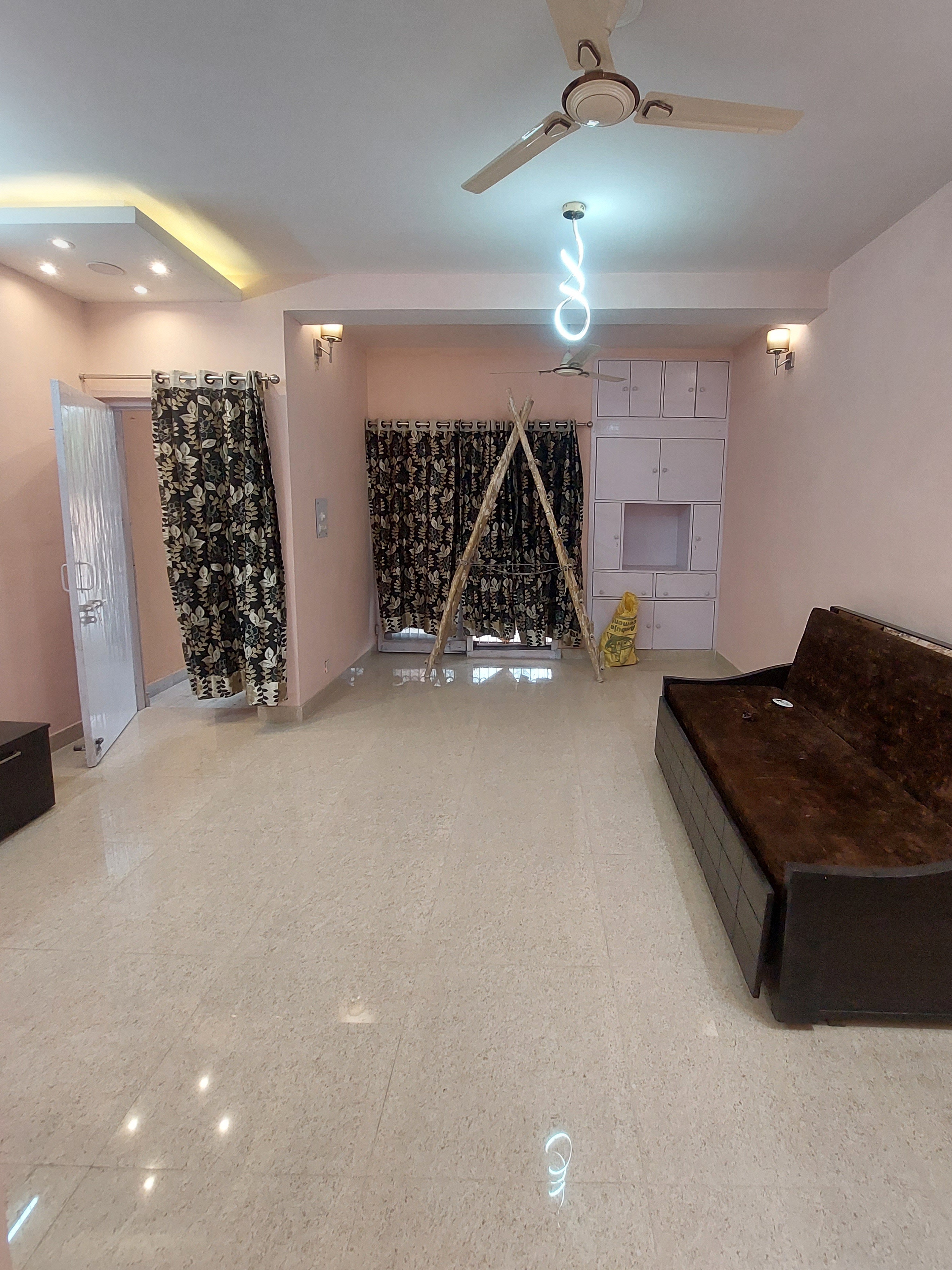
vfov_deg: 97.8
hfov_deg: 81.5
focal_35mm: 15
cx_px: 527
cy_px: 568
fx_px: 550
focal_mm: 1.74
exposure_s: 1/50
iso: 160
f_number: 2.2
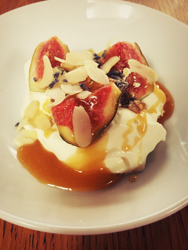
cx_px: 94
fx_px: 210
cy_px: 125
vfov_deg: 61.7
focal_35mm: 29
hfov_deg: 48.2
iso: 250
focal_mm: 4.15
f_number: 2.2
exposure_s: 1/20
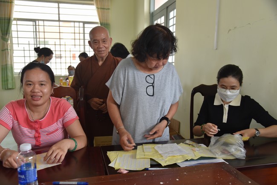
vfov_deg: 42.4
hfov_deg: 60.3
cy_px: 92
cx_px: 138
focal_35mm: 31
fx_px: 239
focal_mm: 31
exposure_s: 1/80
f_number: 4.5
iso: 400
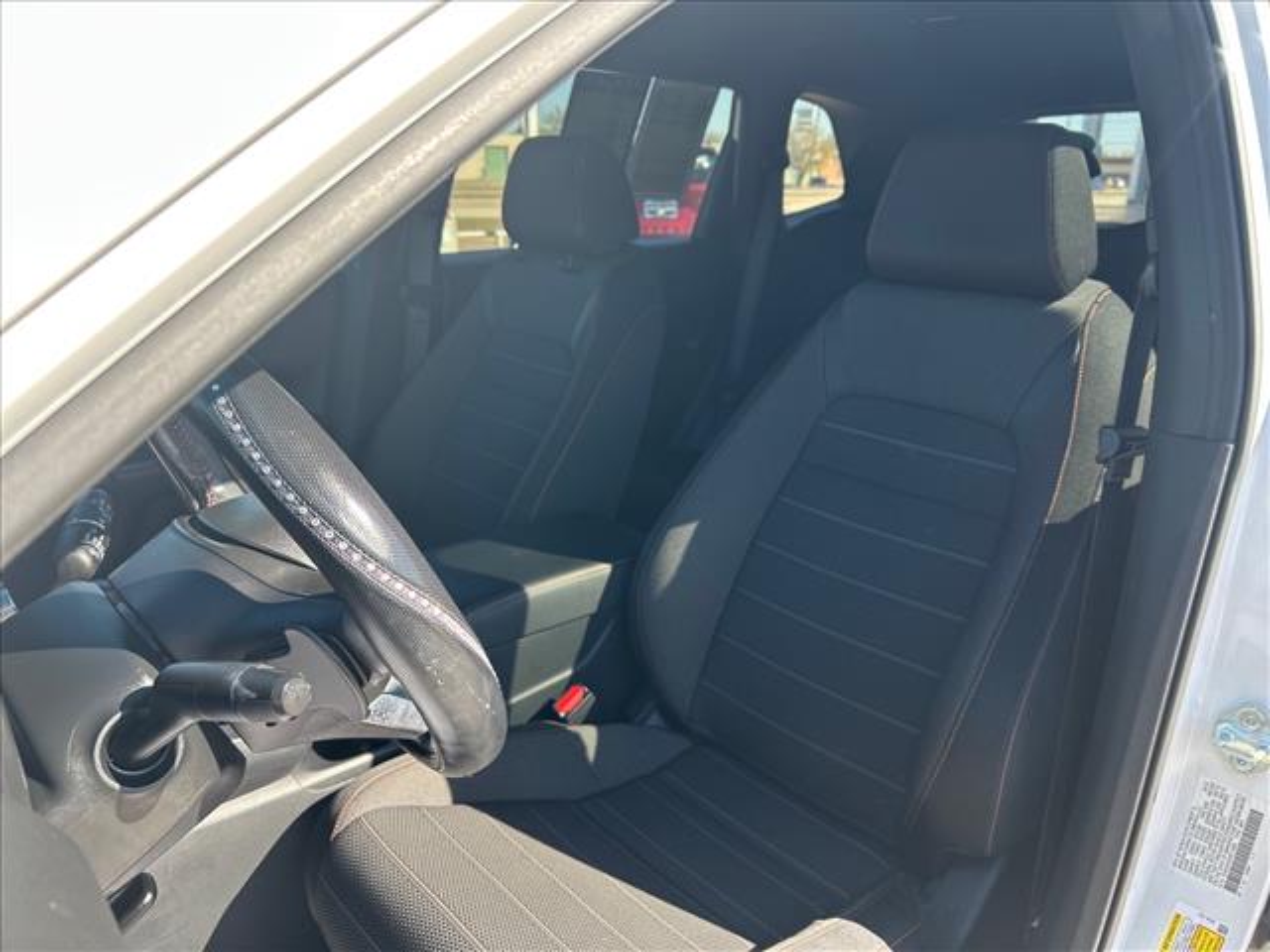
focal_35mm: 26
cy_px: 476
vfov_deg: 53.1
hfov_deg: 67.3
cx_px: 635
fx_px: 954
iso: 50
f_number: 1.5
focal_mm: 5.7
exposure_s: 1/482
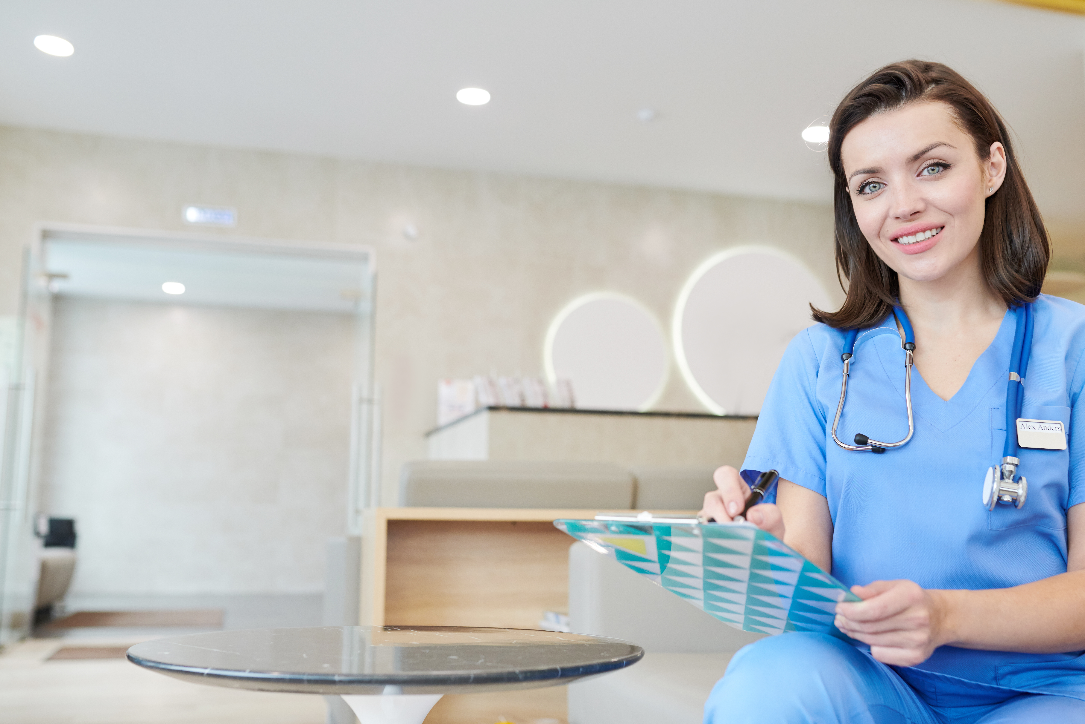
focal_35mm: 40
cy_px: 354
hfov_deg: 48.4
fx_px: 1205
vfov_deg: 33.4
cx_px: 592
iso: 800
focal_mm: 35
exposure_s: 1/160
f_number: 3.5
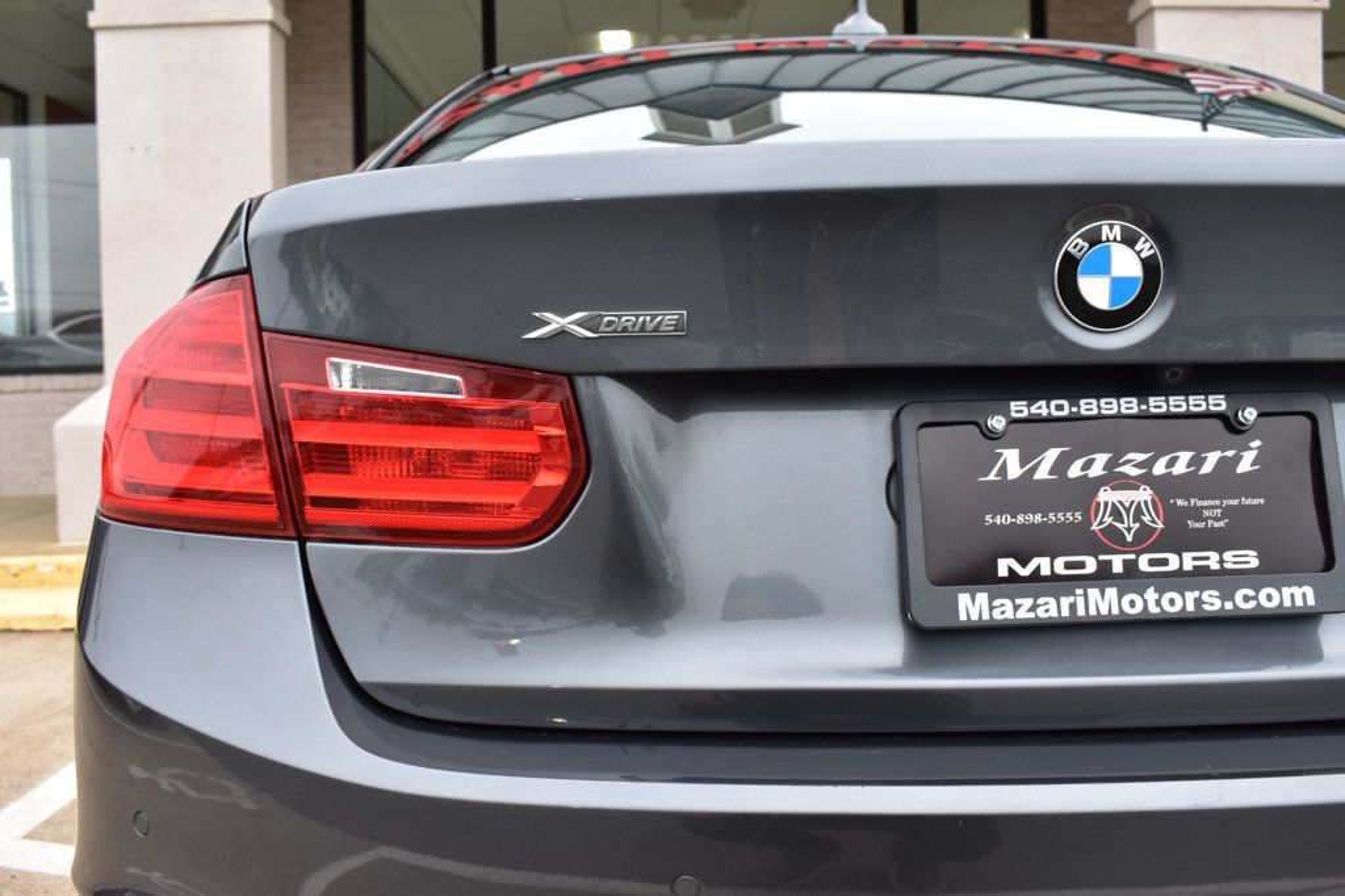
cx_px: 672
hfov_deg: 55.1
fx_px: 1288
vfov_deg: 38.3
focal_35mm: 34
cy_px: 448
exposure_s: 1/80
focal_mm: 23
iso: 400
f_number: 8
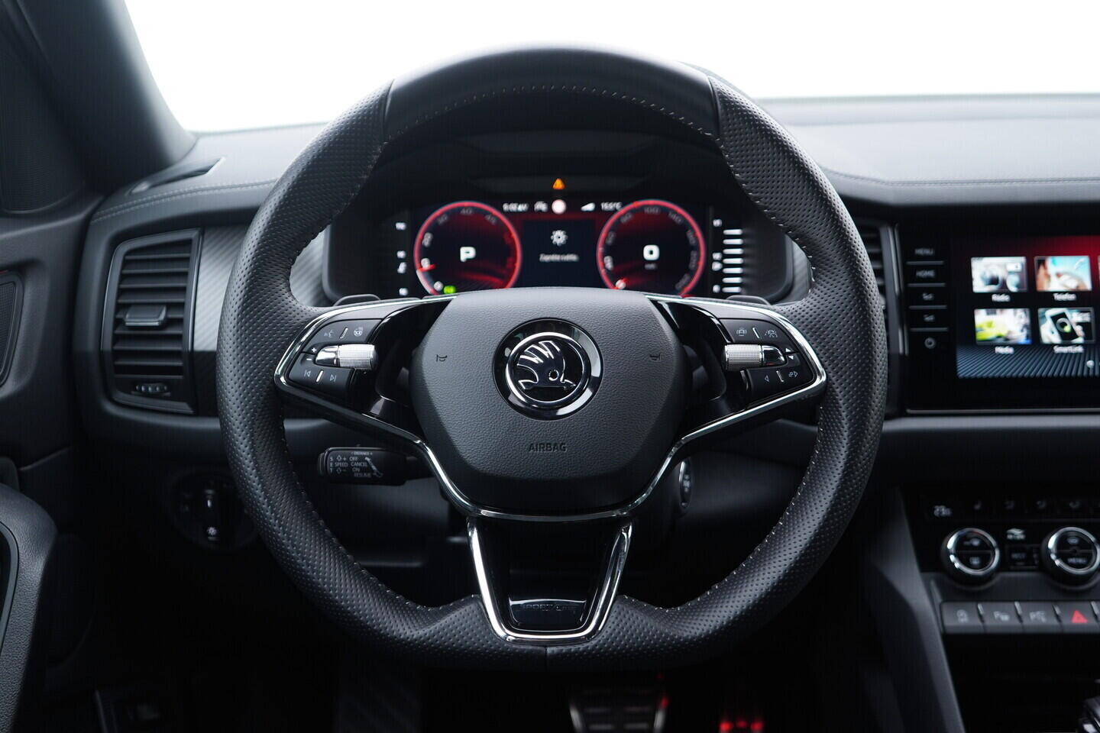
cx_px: 550
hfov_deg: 53.1
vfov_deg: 36.9
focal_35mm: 36
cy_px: 366
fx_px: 1100
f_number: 2.8
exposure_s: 1/40
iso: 250
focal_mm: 24
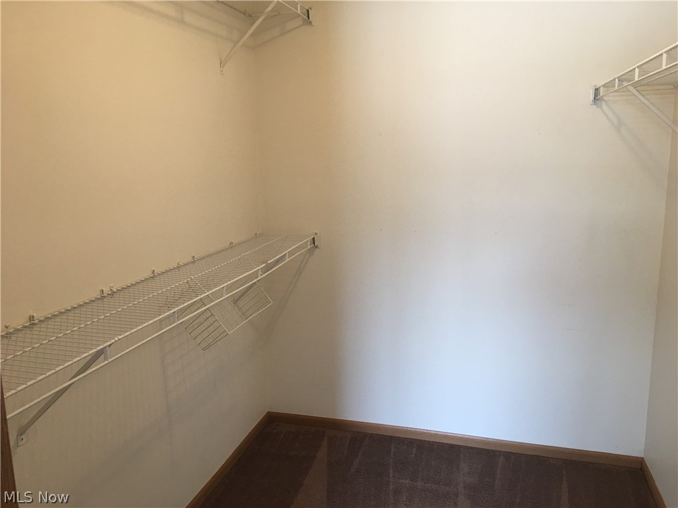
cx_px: 339
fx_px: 568
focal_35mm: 29
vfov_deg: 48.2
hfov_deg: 61.7
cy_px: 254
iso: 32
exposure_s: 1/15
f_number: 2.2
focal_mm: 4.15
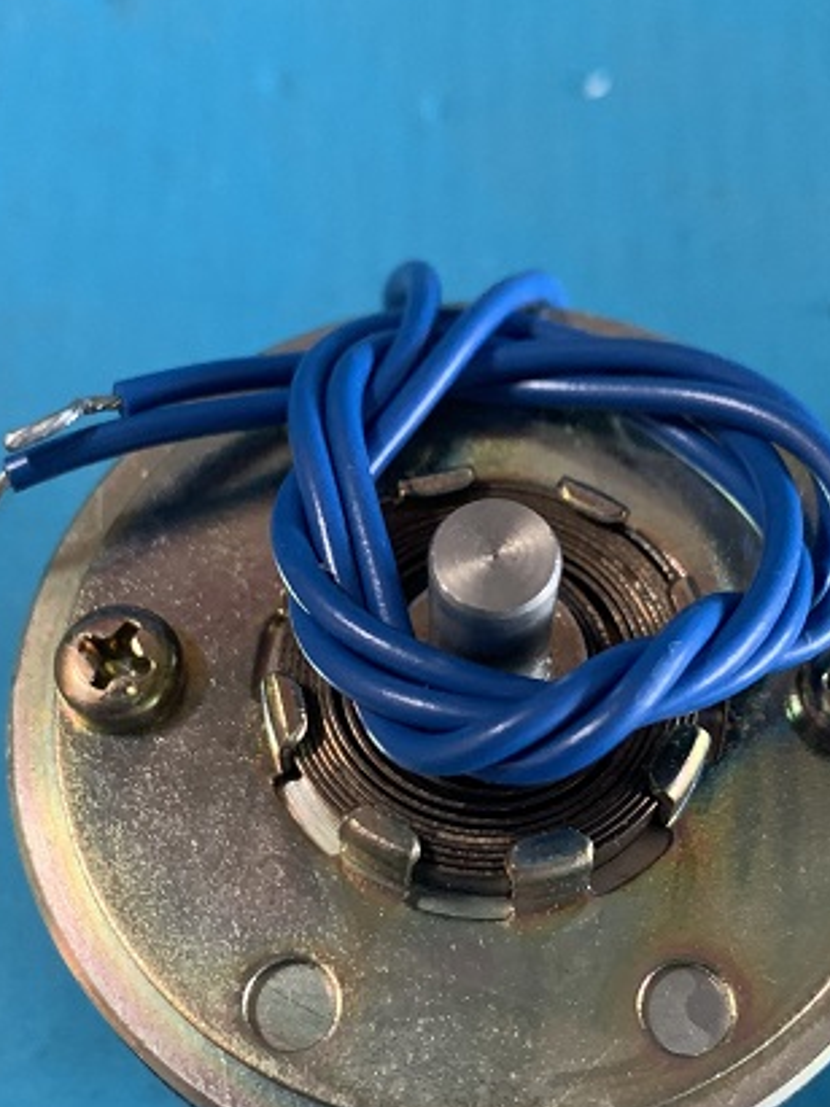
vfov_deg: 37.5
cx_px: 457
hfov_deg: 28.5
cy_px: 613
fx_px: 1631
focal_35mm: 51
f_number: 1.8
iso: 320
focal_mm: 4.25
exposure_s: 1/60
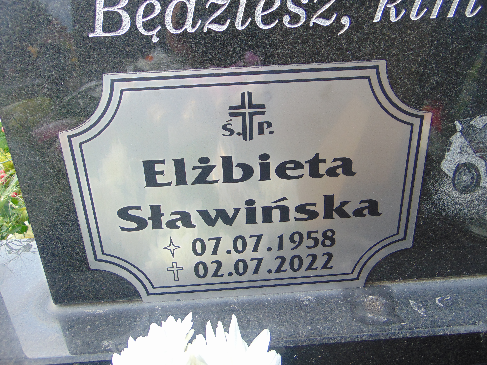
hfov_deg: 69.4
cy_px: 182
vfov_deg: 54.9
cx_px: 244
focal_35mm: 25
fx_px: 352
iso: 80
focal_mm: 4.5
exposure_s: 1/200
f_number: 3
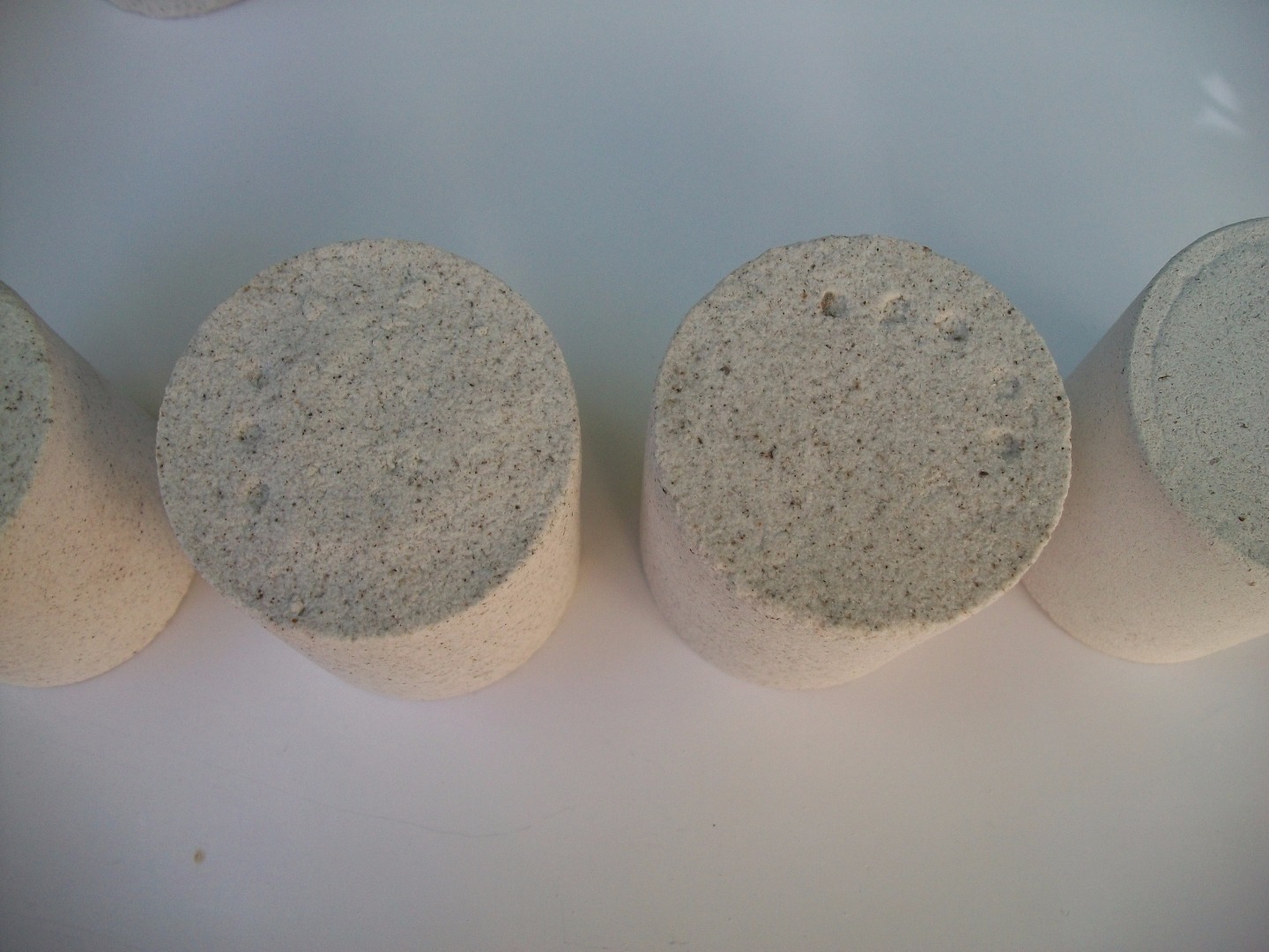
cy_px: 476
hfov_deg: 56.8
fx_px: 1173
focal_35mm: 32
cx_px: 634
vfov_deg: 44.2
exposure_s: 1/100
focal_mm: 5.7
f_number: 2.9
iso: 80
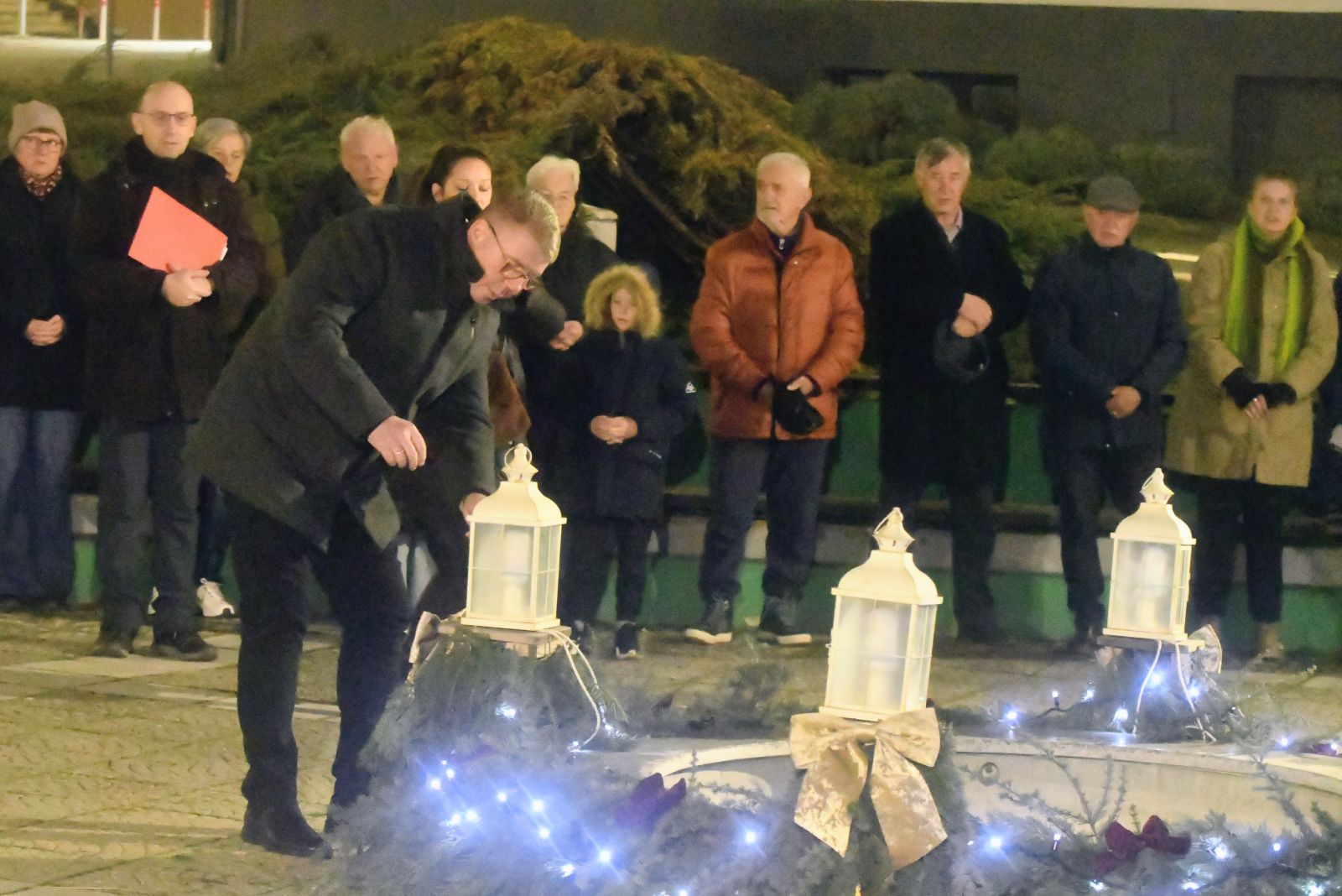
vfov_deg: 12.2
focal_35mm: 112
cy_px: 448
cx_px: 671
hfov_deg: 18.3
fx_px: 4176
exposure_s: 1/100
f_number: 5.6
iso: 40000
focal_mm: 75
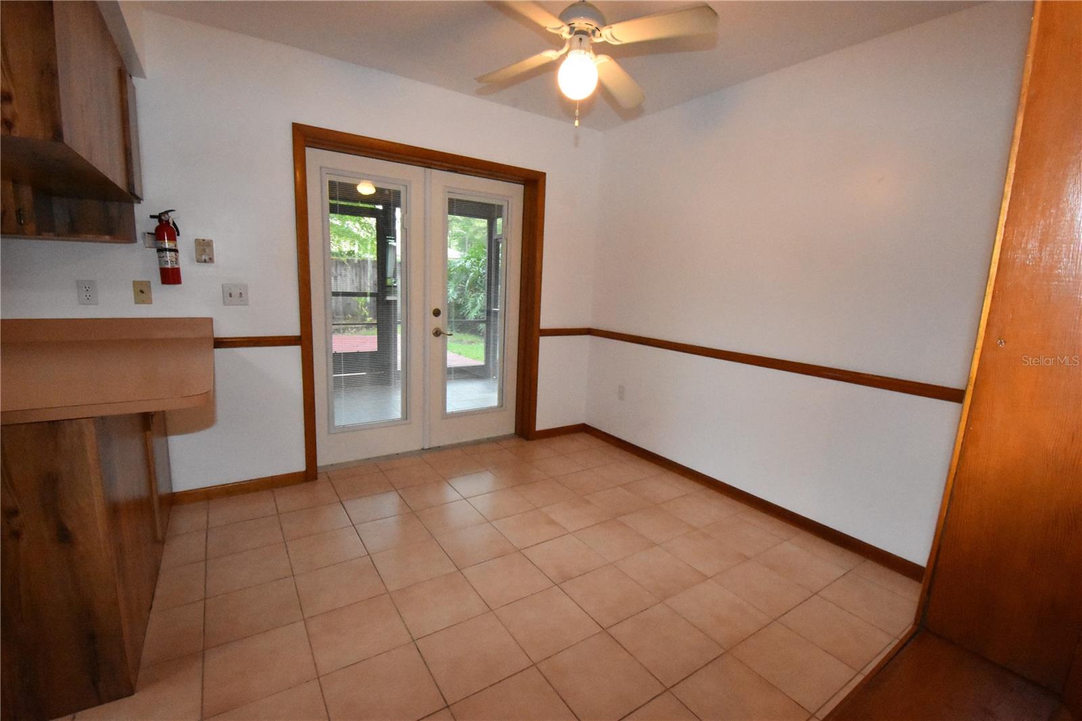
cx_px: 541
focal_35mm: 15
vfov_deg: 77.3
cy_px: 360
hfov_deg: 100.4
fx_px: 451
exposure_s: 1/100
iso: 10000
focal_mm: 10
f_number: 13
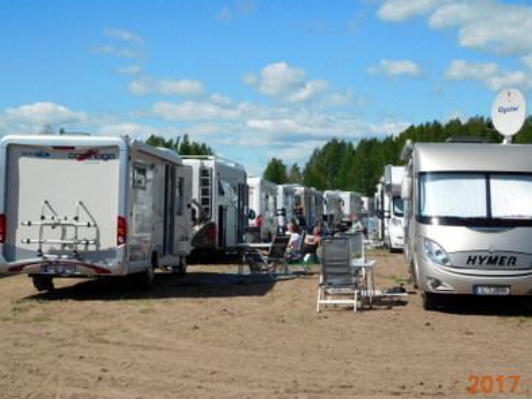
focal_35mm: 67
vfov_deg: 22.0
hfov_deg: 28.9
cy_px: 193
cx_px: 304
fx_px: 1030
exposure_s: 1/400
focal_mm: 9.8
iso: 125
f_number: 8.4
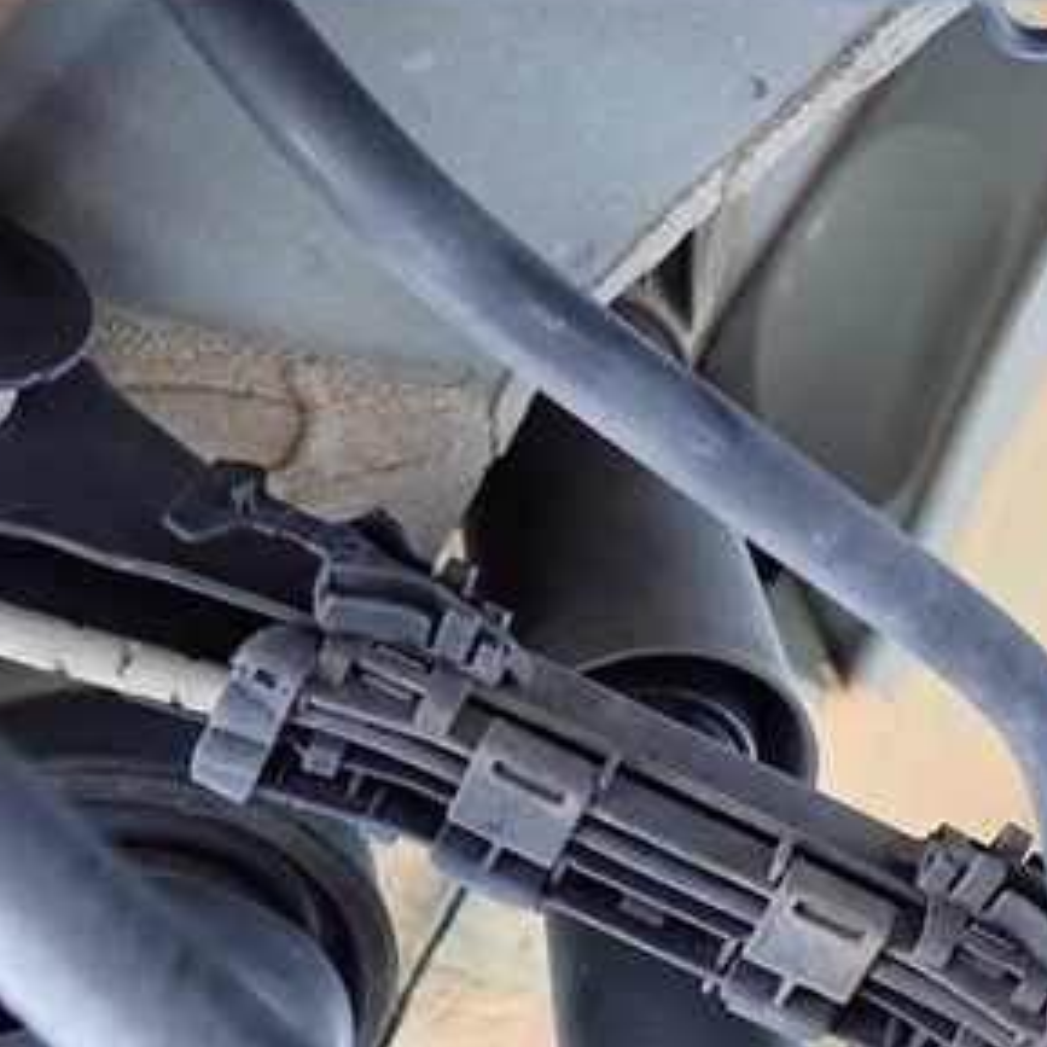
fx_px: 1882
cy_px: 591
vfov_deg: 31.1
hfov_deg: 30.3
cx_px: 851
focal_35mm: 55
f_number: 2.3
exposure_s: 1/30
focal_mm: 5.4
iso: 640
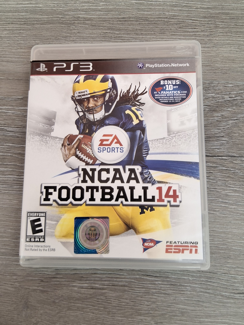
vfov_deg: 69.4
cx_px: 122
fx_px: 235
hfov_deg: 54.9
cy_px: 162
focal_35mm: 25
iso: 200
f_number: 2
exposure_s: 1/40
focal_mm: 3.08
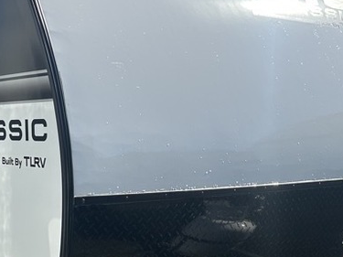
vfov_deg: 22.9
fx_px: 634
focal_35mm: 64
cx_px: 140
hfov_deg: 30.2
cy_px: 159
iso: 80
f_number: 1.78
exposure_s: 1/6211
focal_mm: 6.86
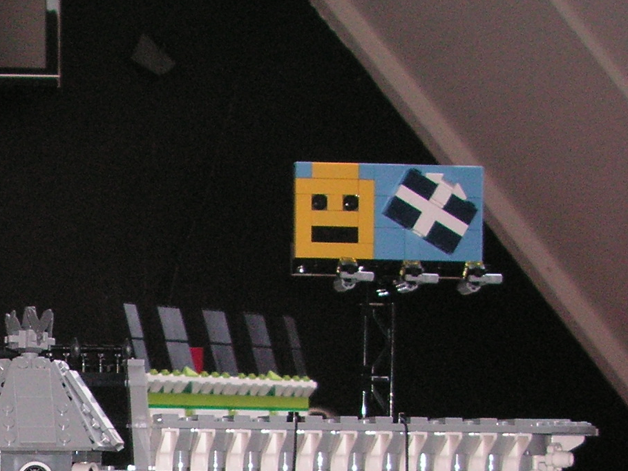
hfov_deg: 17.4
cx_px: -154
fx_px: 1941
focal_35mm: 107
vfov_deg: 13.3
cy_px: 631
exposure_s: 1/45
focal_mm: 6.3
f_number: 3.3
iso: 160
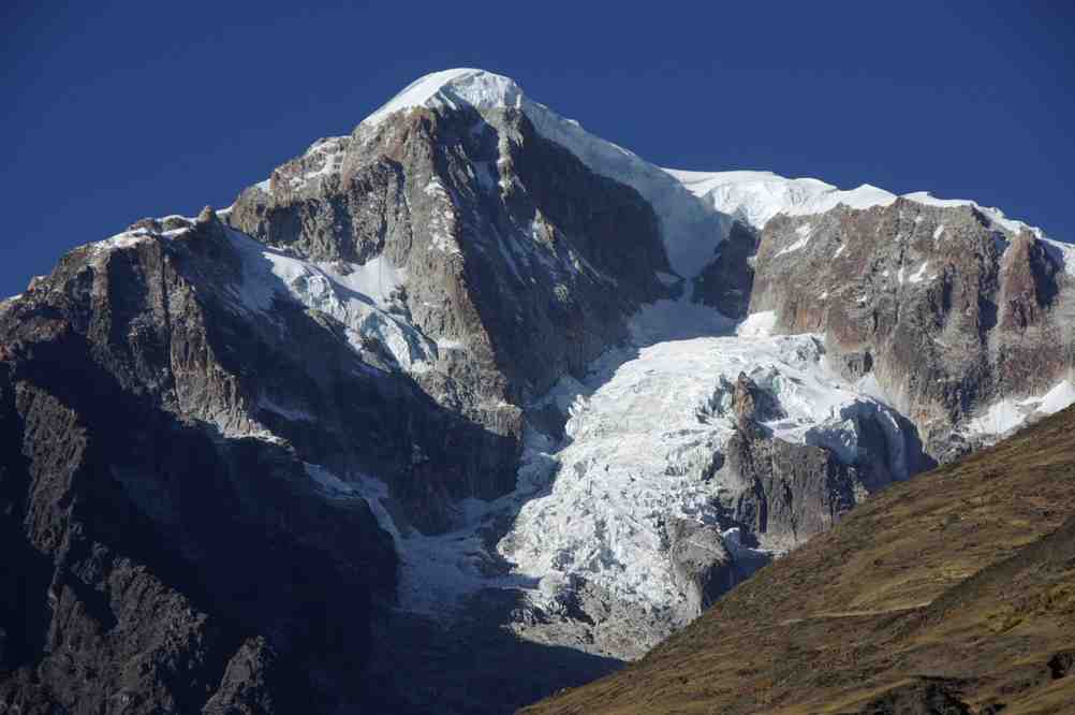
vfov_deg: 8.3
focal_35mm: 165
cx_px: 538
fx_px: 4922
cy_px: 358
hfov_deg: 12.5
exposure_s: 1/250
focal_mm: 110
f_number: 8
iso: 100
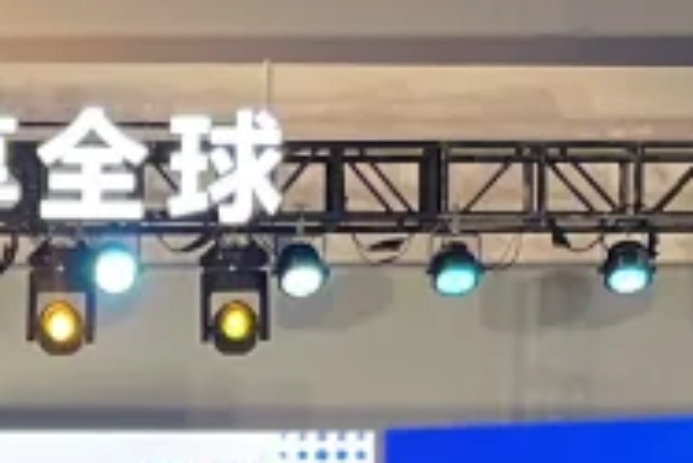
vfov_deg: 6.2
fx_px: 4007
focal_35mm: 208
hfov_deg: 9.8
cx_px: -96
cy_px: 1215
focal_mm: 5.1
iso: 100
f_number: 1.6
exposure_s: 1/100
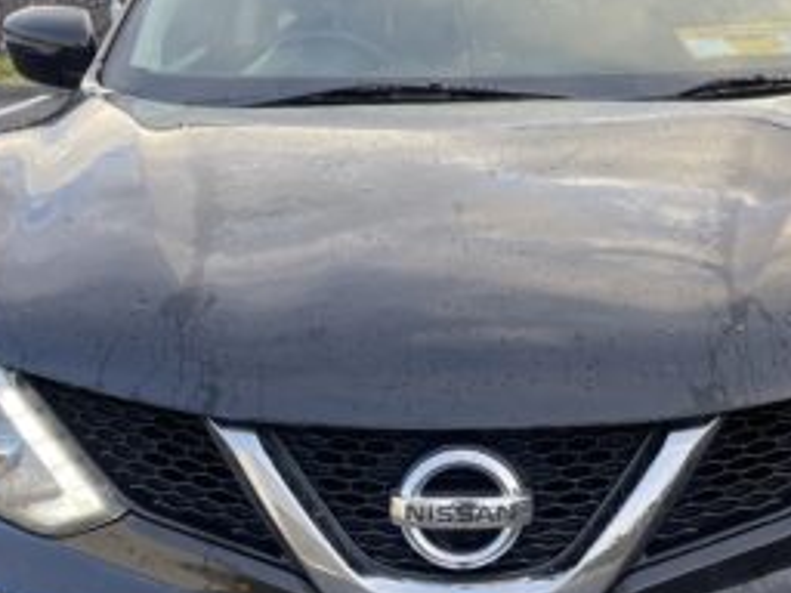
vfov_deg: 35.9
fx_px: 891
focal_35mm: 39
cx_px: 476
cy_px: 454
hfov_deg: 47.6
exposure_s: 1/335
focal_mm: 5.1
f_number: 1.6
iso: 32
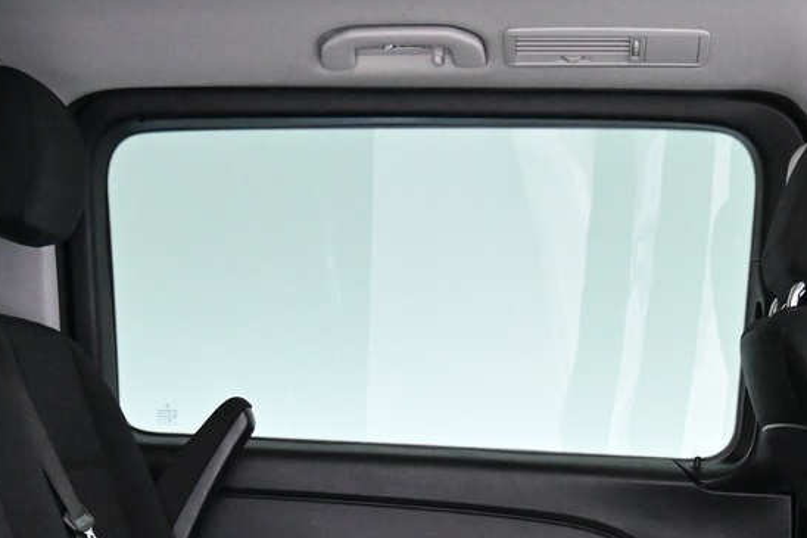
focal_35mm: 71
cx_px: 429
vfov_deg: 17.6
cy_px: 758
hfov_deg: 28.5
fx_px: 1591
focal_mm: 16
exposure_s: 1/25
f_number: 3.5
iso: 5600
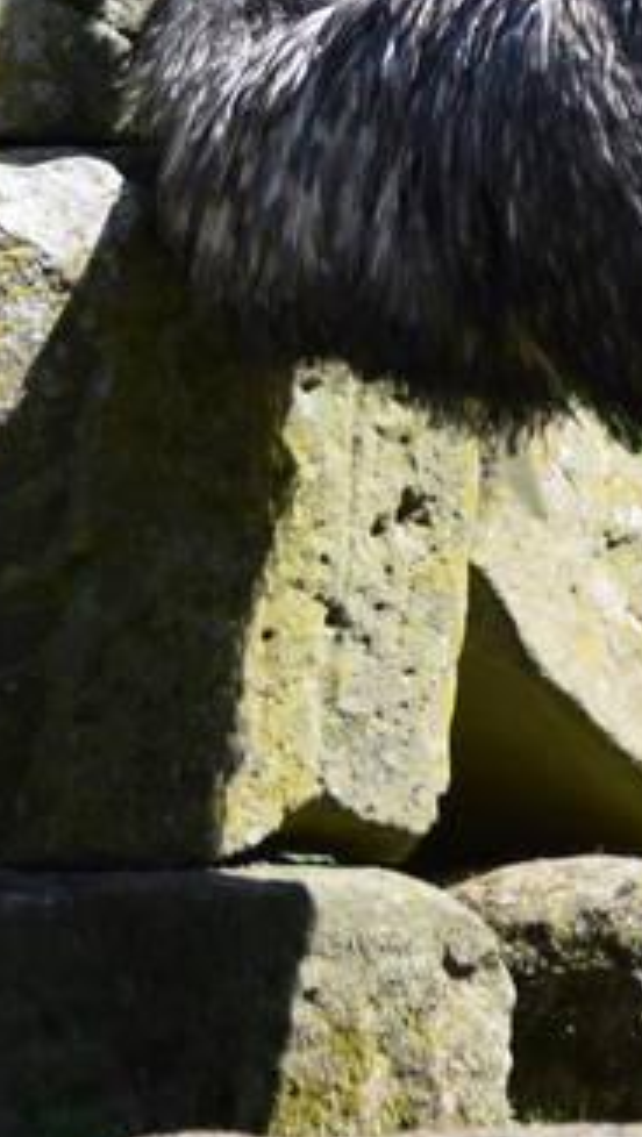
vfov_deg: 3.3
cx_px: 185
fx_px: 19758
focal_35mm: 655
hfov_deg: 1.9
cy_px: -197
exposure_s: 1/1250
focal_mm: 85
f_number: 4.8
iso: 400
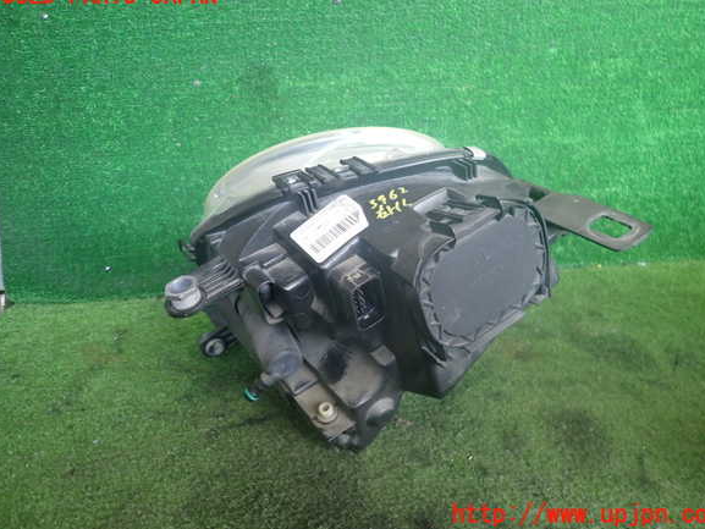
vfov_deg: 53.1
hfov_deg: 67.3
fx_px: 530
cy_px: 255
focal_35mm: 26
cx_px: 362
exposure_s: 1/60
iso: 200
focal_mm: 4.5
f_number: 2
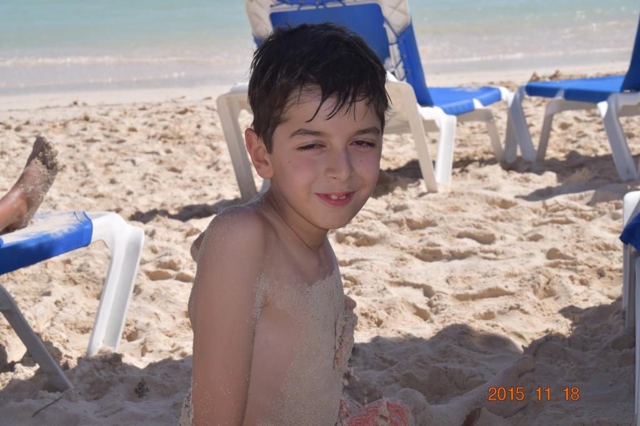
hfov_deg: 24.6
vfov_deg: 16.5
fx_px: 1466
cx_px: 320
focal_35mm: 82
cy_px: 213
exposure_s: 1/200
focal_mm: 55
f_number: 13
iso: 100
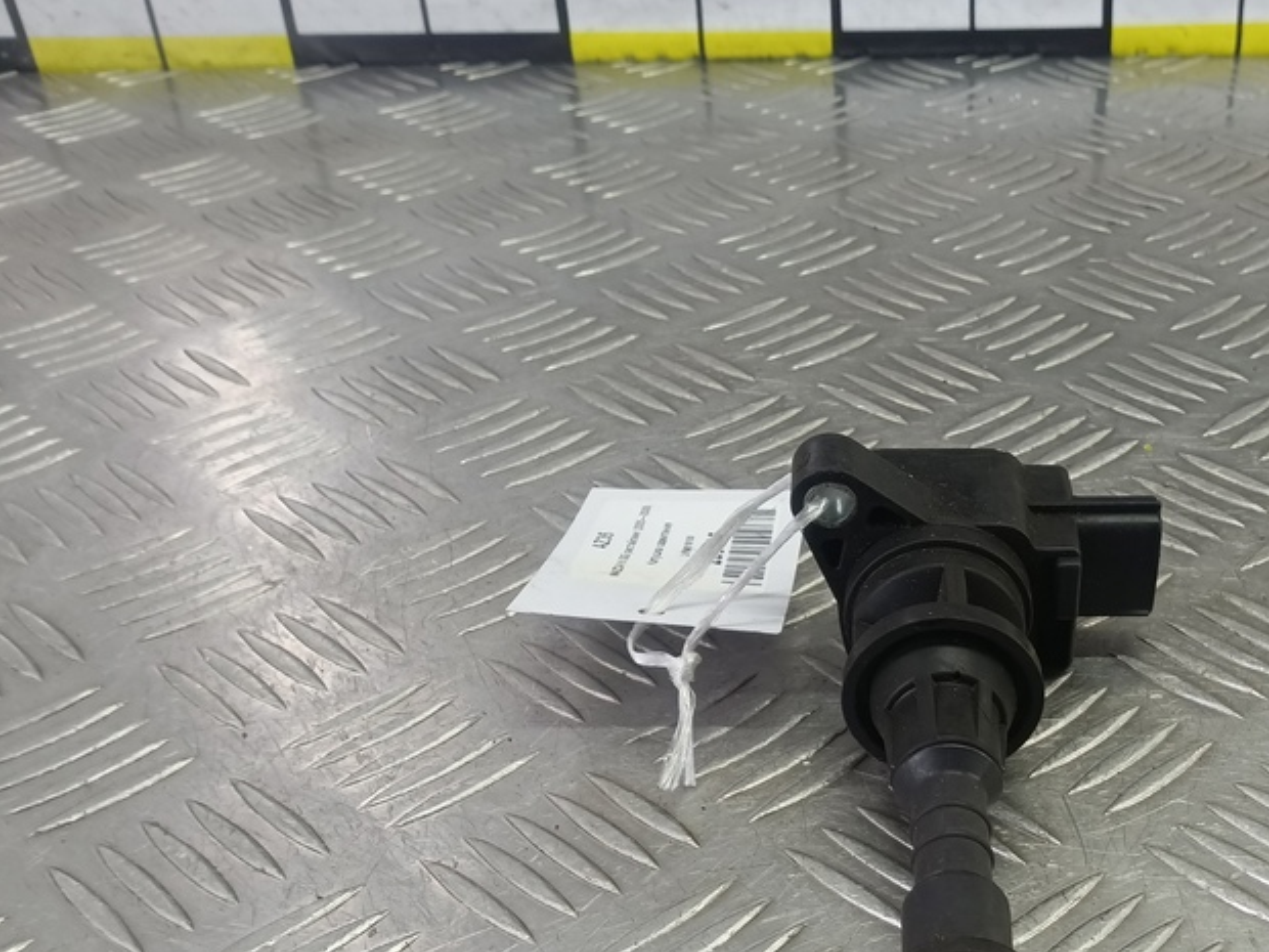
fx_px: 1393
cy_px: 749
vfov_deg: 36.5
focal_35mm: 38
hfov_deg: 47.1
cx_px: 958
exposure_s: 1/50
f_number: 1.6
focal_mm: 4.11
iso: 125
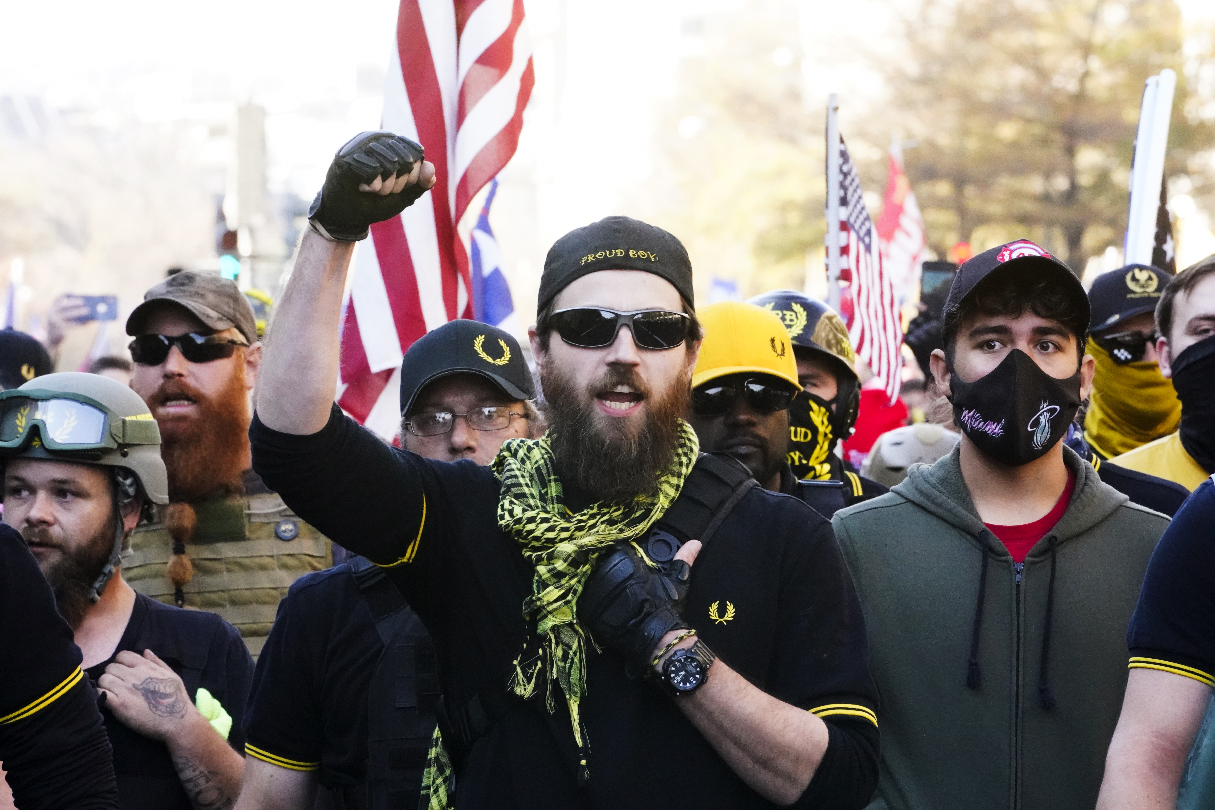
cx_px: 608
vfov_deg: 4.5
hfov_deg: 6.7
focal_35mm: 308
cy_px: 405
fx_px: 10394
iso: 12800
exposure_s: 1/400
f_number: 20
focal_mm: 308
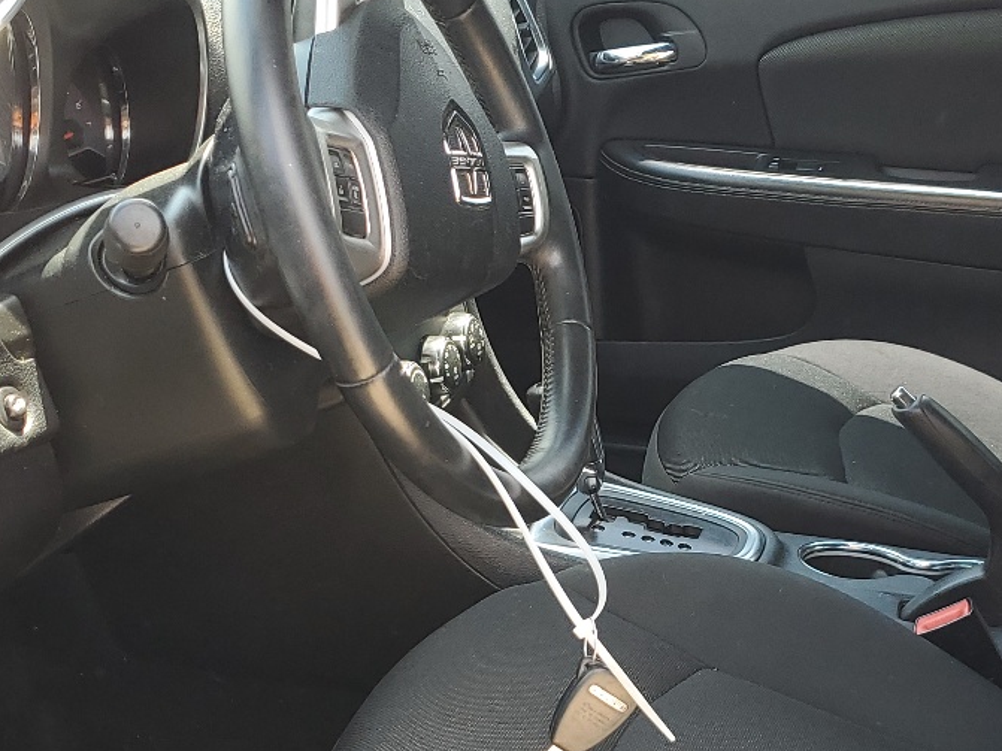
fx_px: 1794
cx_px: 684
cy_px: 602
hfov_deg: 30.9
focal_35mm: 62
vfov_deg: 23.3
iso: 50
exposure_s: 1/250
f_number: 1.5
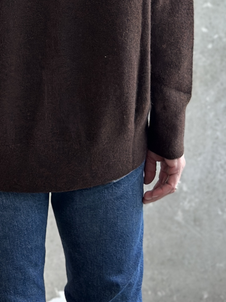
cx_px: 28
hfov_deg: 11.0
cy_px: -115
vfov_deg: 14.0
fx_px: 1166
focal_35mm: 134
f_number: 1.78
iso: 200
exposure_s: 1/100
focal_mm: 6.86
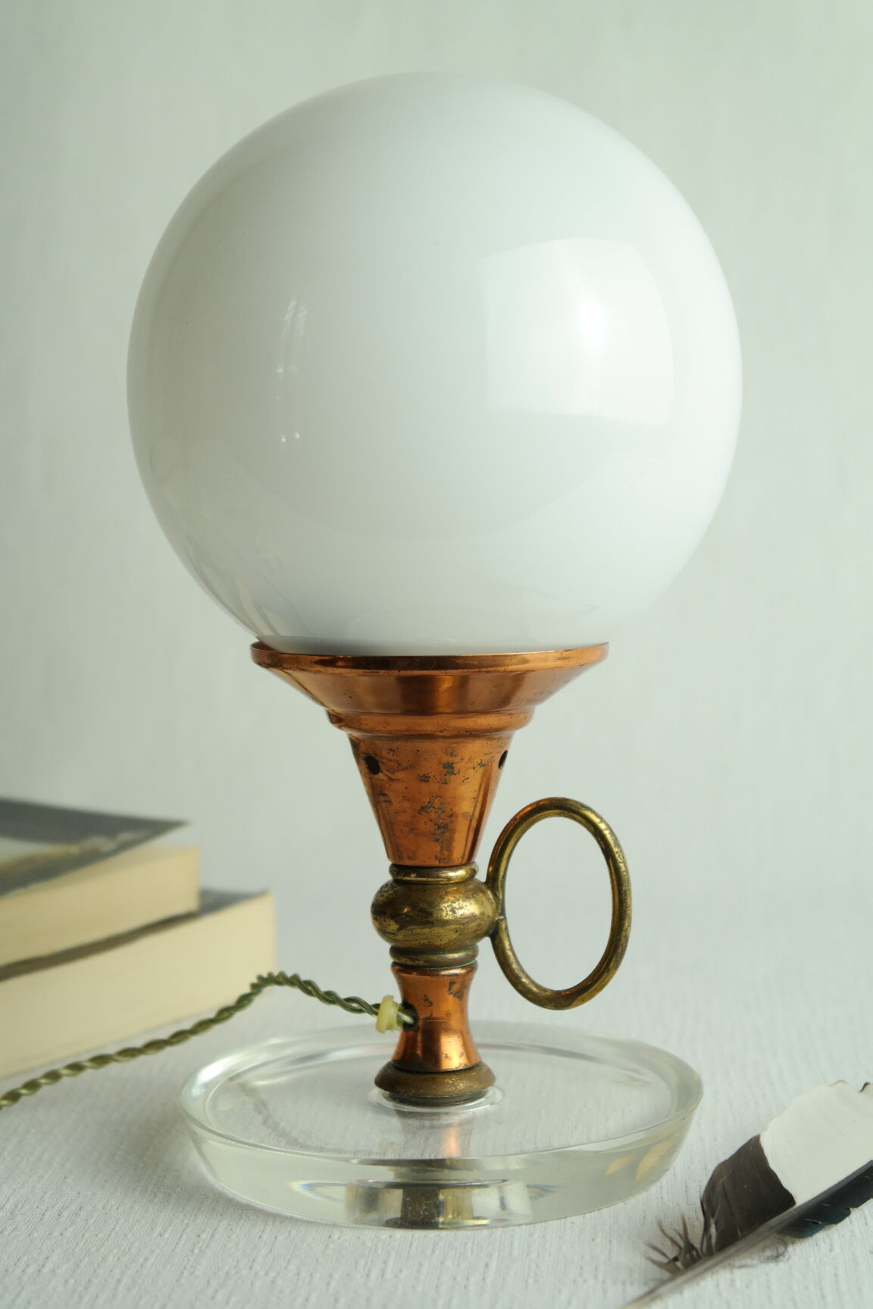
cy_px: 654
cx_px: 436
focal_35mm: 77
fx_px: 2801
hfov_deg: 17.7
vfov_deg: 26.3
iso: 200
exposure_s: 1/30
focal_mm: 50
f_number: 5.6
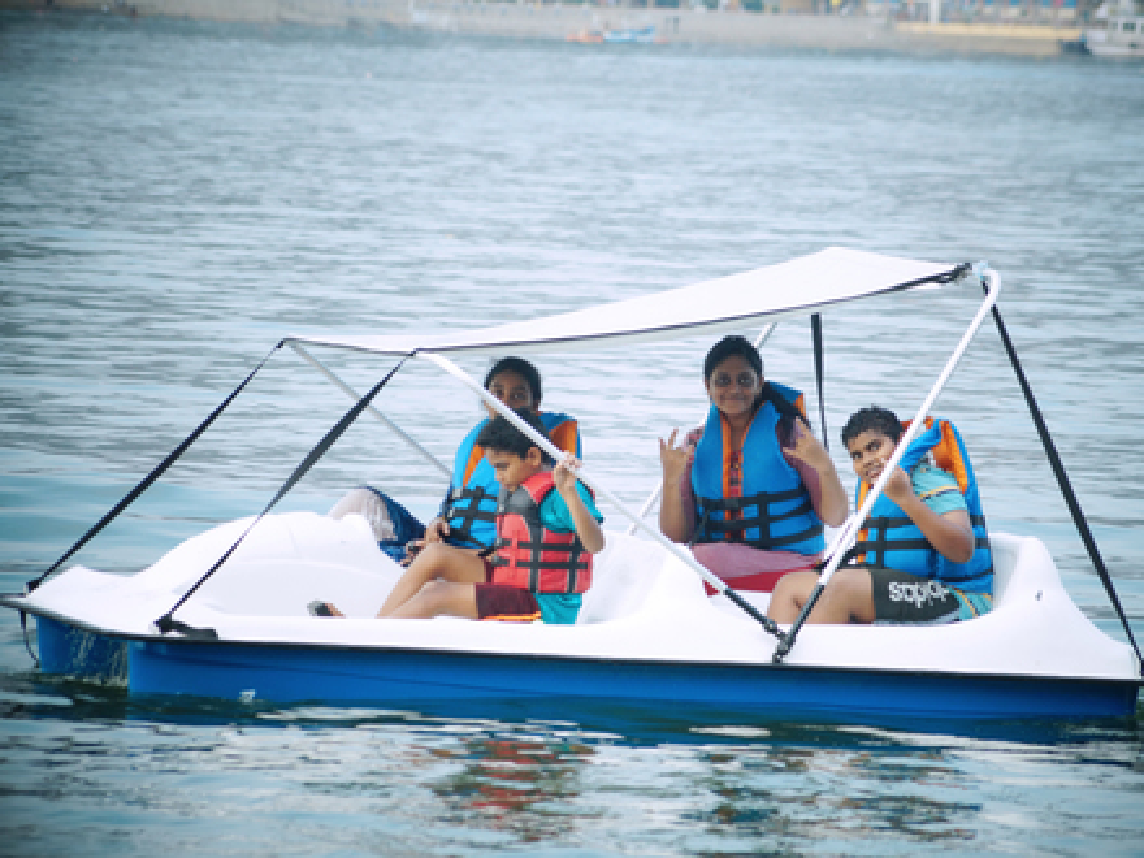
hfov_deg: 7.6
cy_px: 428
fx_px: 8659
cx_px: 637
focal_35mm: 262
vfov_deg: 5.7
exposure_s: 1/200
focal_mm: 160
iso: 400
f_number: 7.1
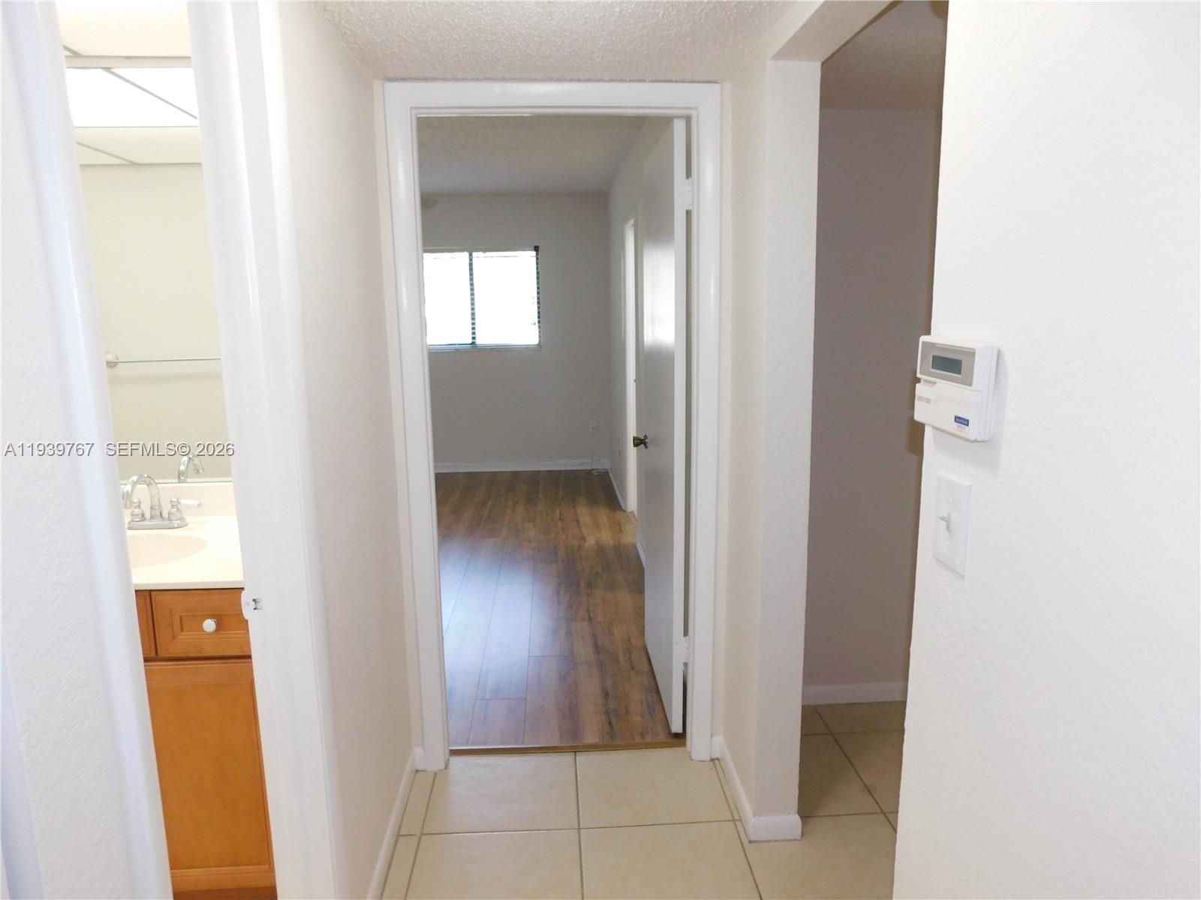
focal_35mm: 23
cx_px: 600
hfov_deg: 73.9
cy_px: 450
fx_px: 798
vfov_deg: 58.9
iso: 160
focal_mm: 4
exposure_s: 1/30
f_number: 3
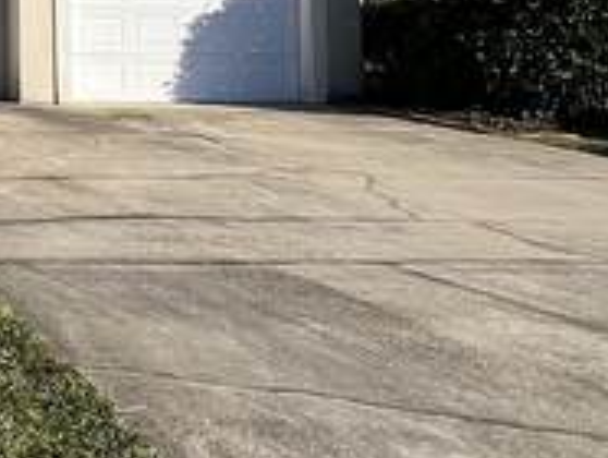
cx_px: -454
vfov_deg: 20.7
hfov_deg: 21.0
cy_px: -79
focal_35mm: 67
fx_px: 1178
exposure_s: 1/1575
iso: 32
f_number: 1.8
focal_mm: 1.57
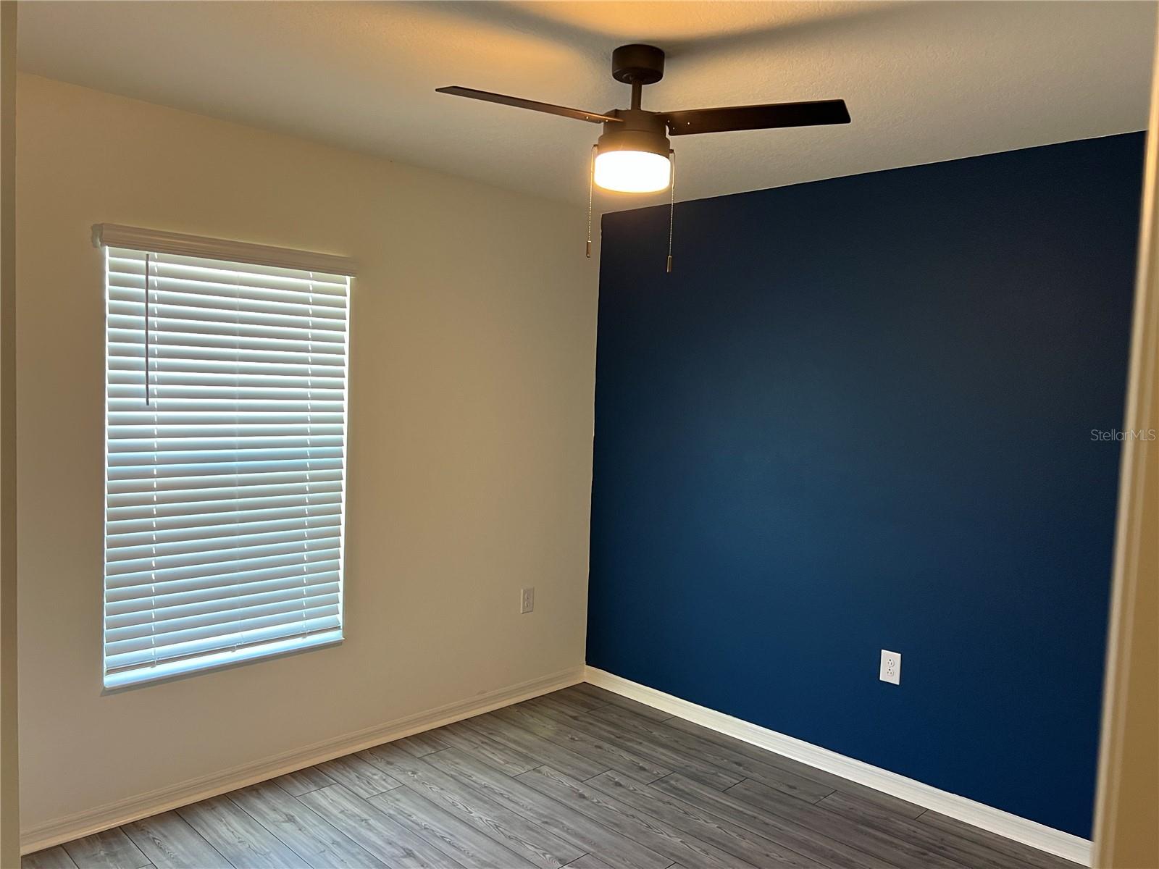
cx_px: 580
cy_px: 434
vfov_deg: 53.1
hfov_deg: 67.3
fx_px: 871
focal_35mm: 26
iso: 200
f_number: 1.5
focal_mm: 5.7
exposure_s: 1/60
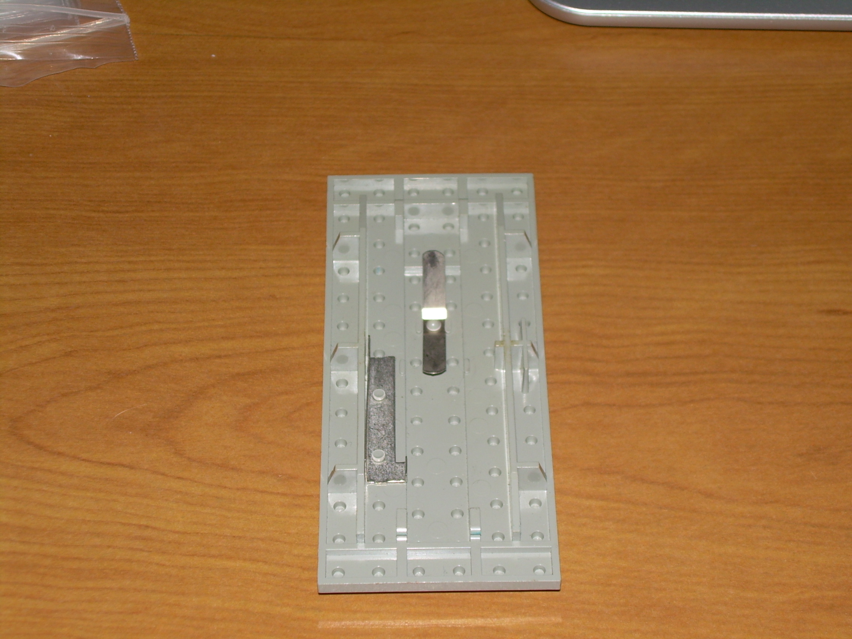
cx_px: 426
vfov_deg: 17.2
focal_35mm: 86
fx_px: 2117
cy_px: 320
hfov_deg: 22.8
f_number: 4.2
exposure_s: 1/60
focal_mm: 14.6
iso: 50
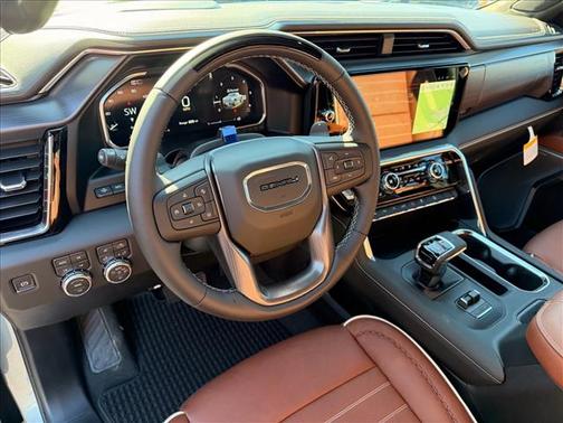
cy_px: 212
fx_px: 390
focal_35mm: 24
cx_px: 282
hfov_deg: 71.6
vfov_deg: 56.8
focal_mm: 6.76
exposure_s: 1/121
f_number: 1.78
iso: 200
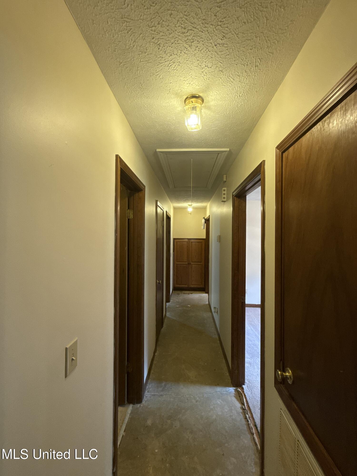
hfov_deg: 85.7
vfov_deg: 102.1
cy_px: 238
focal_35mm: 14
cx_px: 178
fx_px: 193
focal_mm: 2.22
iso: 400
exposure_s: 1/60
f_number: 2.2
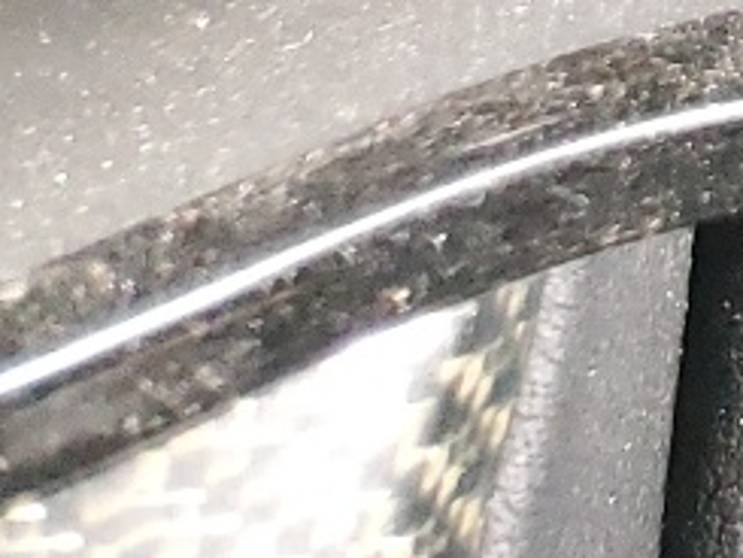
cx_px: 2369
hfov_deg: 9.0
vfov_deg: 7.6
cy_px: -1140
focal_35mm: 170
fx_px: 3651
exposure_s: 1/60.2
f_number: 1.5
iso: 392
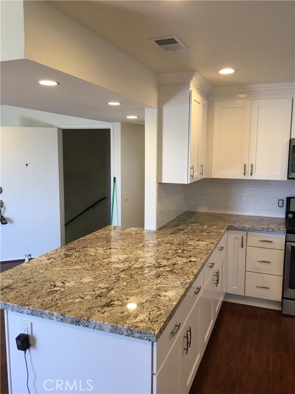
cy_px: 197
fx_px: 330
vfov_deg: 61.7
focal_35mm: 29
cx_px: 148
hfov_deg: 48.2
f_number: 2.2
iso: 25
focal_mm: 4.15
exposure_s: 1/30
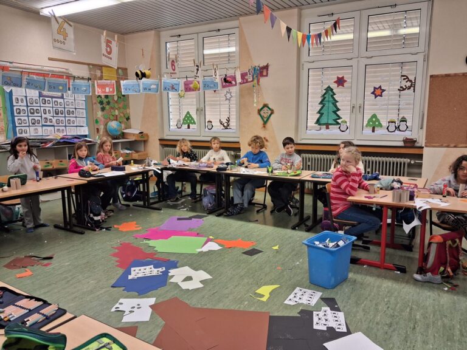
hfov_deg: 65.3
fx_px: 364
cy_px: 175
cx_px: 234
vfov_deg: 51.4
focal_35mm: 27
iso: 250
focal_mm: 4
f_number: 1.8
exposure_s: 1/100
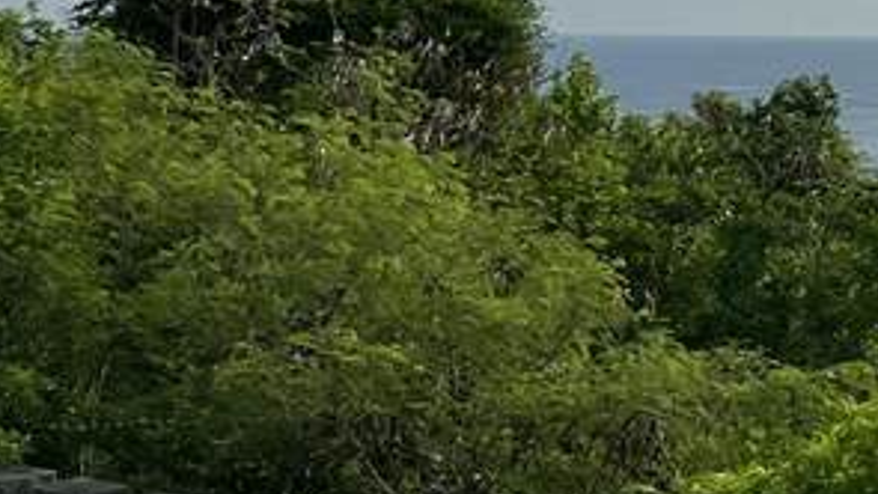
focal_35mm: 123
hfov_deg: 15.1
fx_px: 2864
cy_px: -155
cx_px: 1595
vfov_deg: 9.7
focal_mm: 5.7
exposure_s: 1/16393
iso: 50
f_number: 1.5
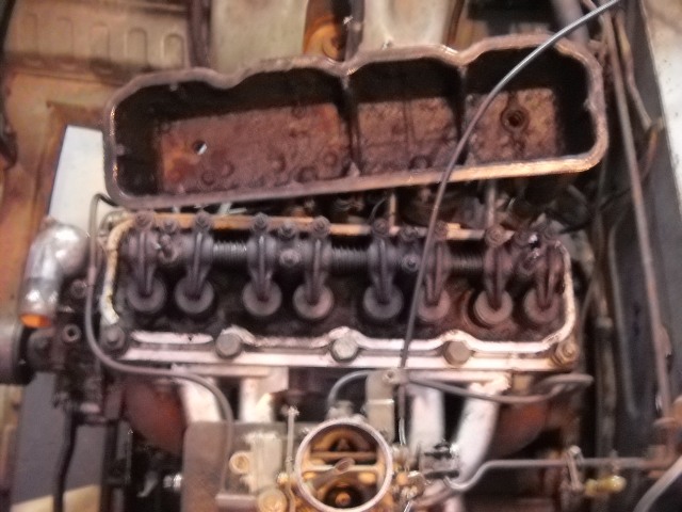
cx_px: 341
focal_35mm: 41
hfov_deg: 45.8
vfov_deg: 35.1
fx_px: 808
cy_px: 256
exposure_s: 1/5
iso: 800
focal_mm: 6.72
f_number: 3.1
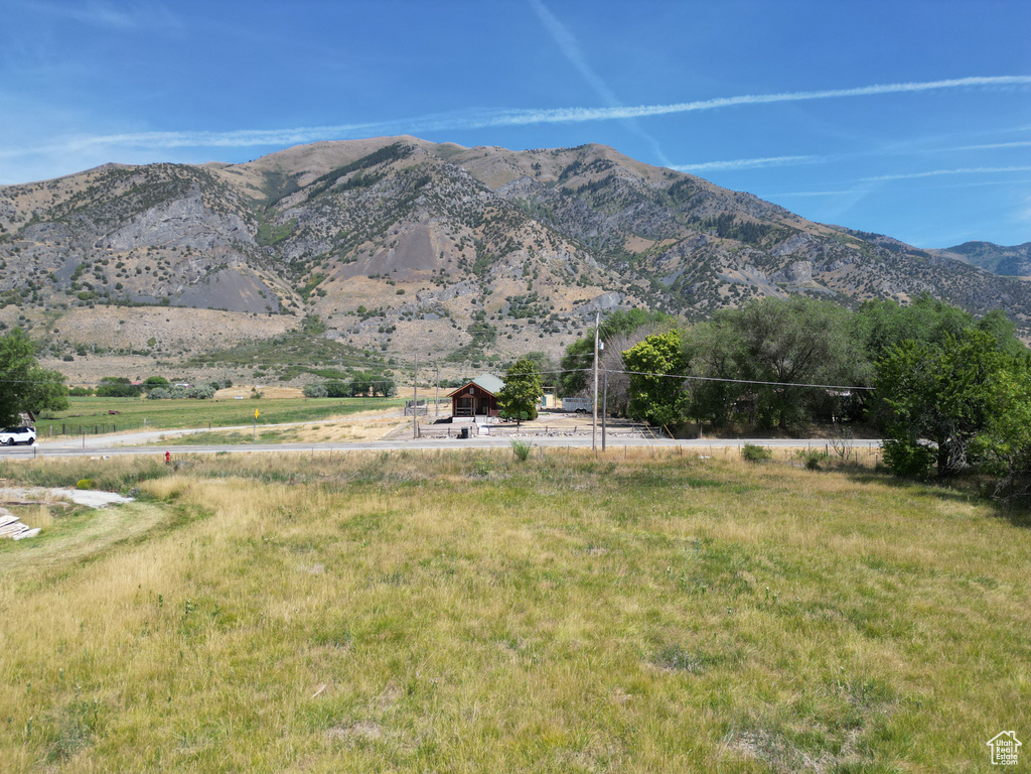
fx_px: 715
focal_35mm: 24
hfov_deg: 71.6
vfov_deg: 56.8
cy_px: 387
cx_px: 516
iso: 100
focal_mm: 6.72
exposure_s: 1/2000
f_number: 1.7
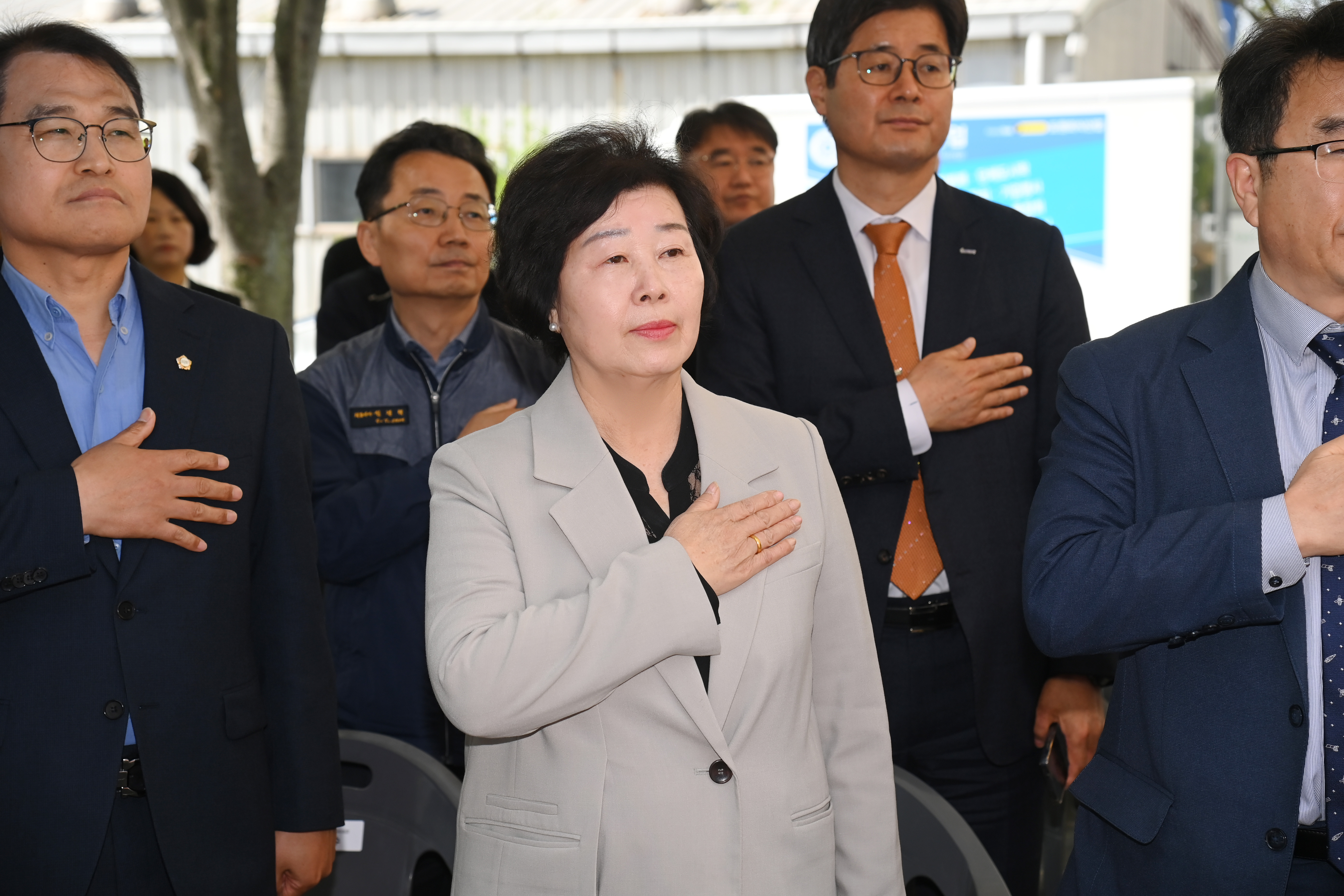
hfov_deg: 26.0
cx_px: 672
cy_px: 448
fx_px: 2912
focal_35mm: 78
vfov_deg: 17.5
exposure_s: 1/500
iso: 400
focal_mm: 78
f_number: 6.3
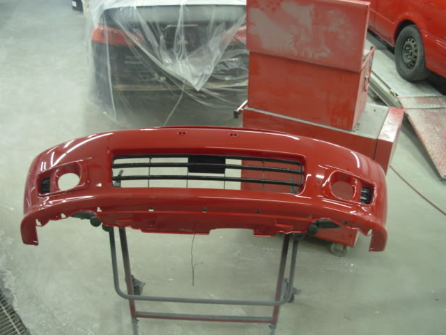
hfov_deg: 49.0
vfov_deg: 37.7
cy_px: 168
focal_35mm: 38
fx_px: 490
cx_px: 223
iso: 159
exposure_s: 1/14.7
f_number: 2.9
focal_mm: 6.3
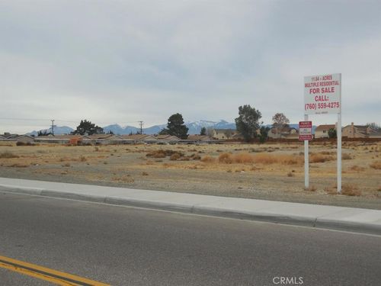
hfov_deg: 39.7
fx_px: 528
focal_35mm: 48
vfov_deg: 30.3
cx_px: 190
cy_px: 143
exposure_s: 1/500
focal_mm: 8.7
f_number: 4
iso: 125
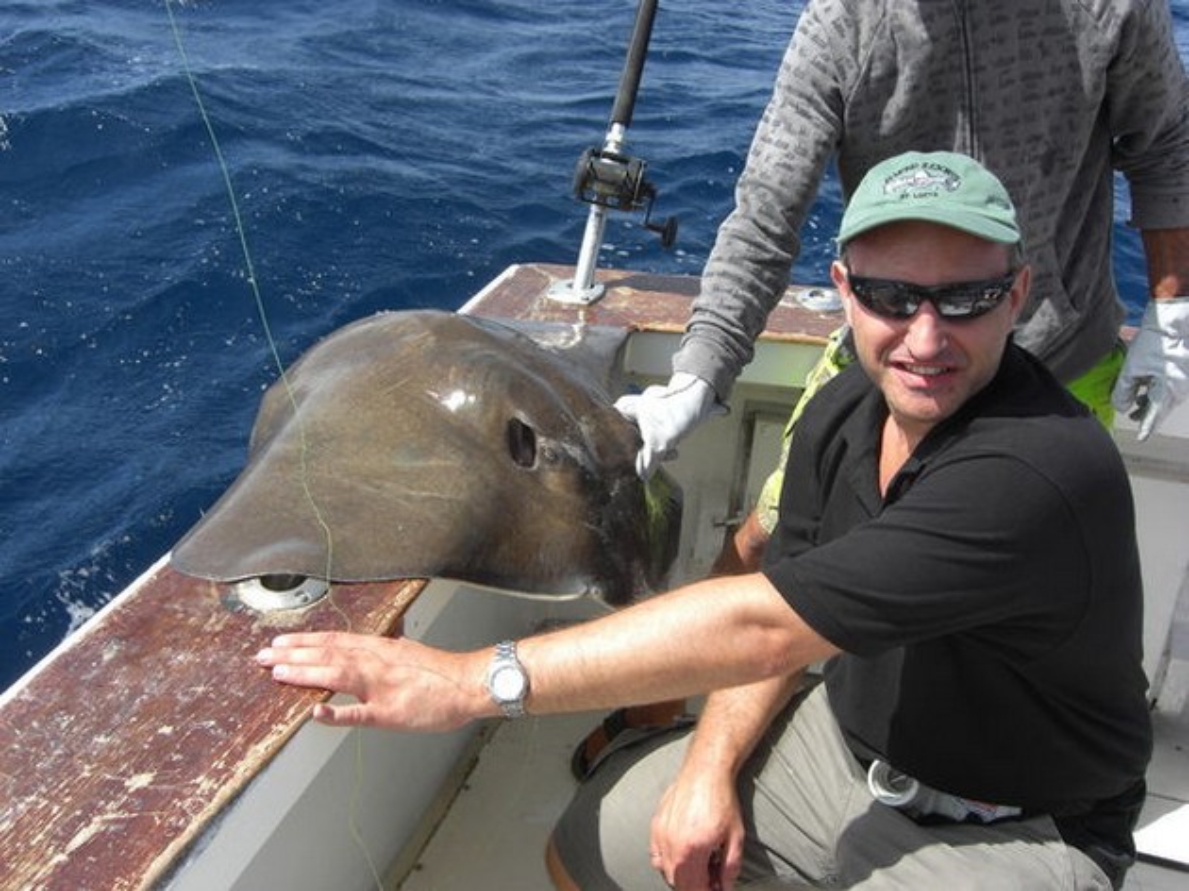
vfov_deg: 37.7
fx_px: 1305
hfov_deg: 49.0
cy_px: 446
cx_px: 594
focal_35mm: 38
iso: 80
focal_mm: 7.9
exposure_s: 1/500
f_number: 4
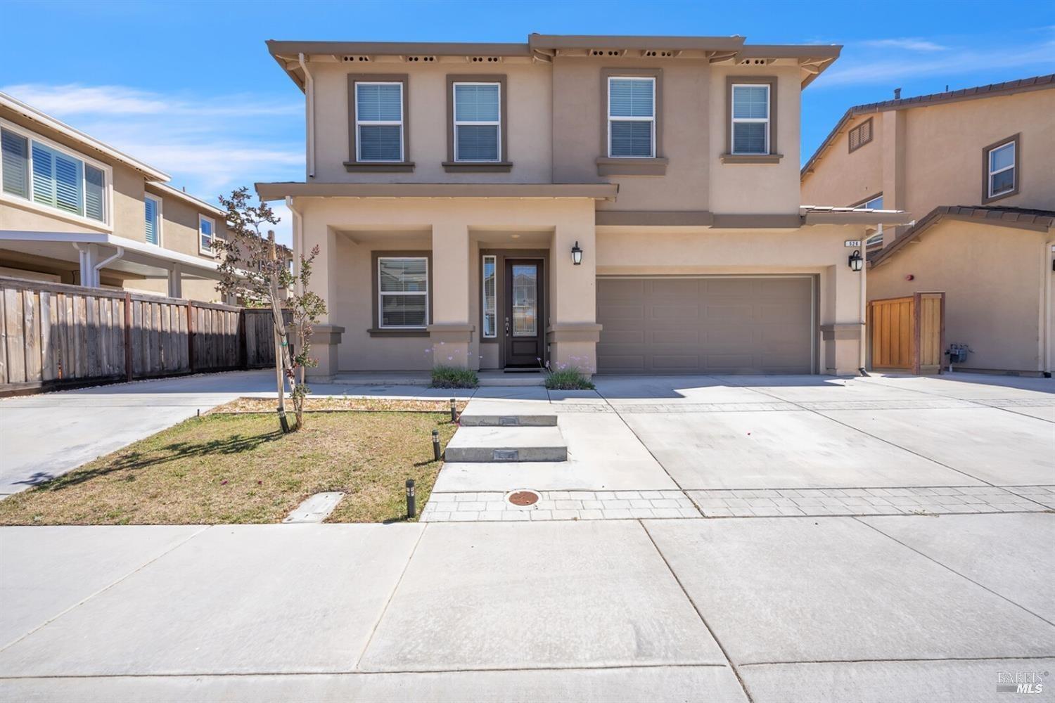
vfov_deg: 81.2
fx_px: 410
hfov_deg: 104.3
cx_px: 528
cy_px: 352
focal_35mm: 14
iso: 100
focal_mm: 14
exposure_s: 1/125
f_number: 8
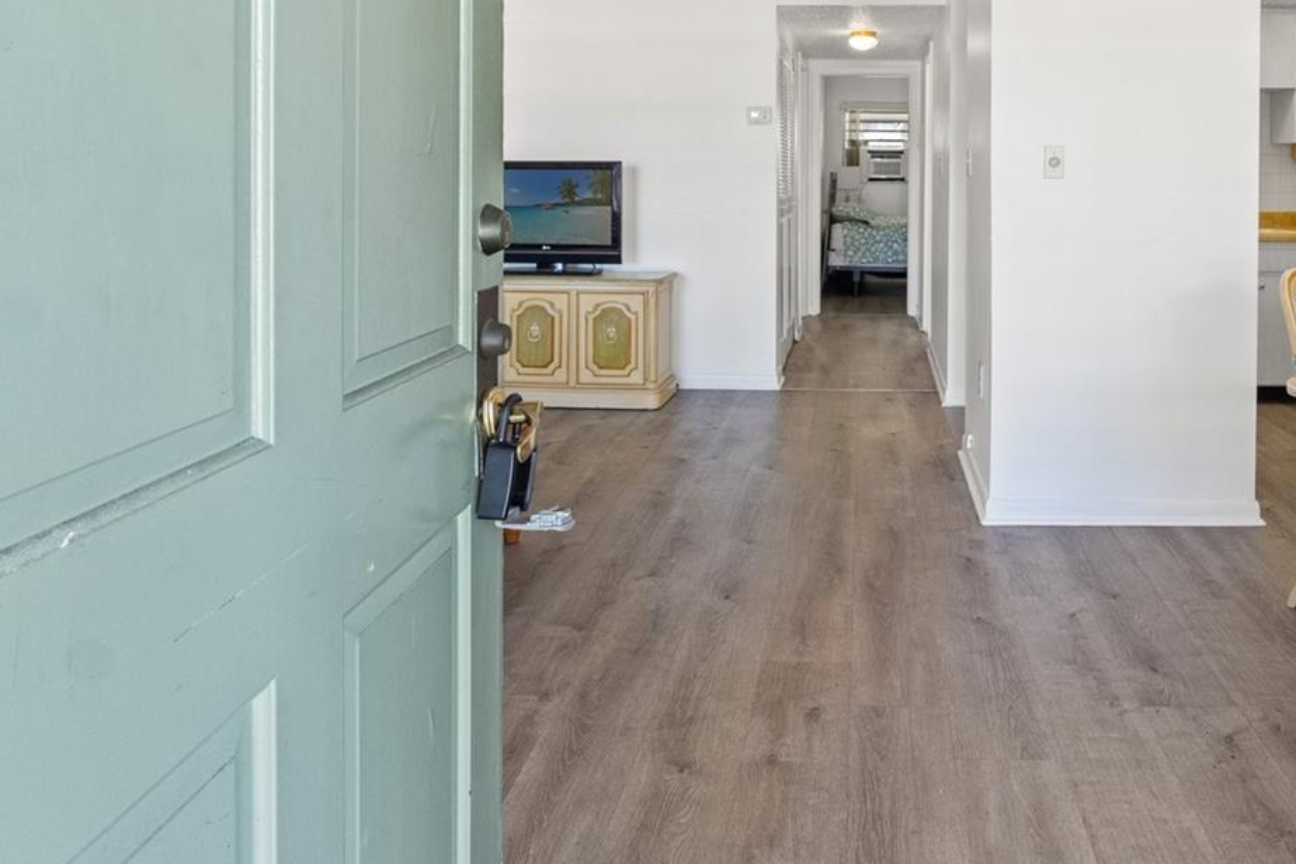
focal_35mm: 26
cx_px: 851
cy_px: 159
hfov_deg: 67.7
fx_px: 936
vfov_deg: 46.6
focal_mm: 10
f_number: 7.1
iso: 400
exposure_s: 1/8
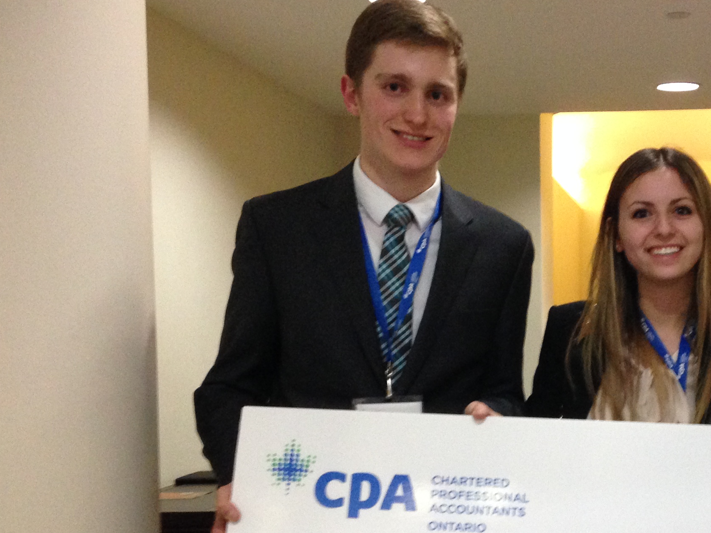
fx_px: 1314
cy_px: 431
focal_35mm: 64
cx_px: 576
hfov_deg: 29.5
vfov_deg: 22.6
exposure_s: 1/20
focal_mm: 4.12
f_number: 2.4
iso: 250
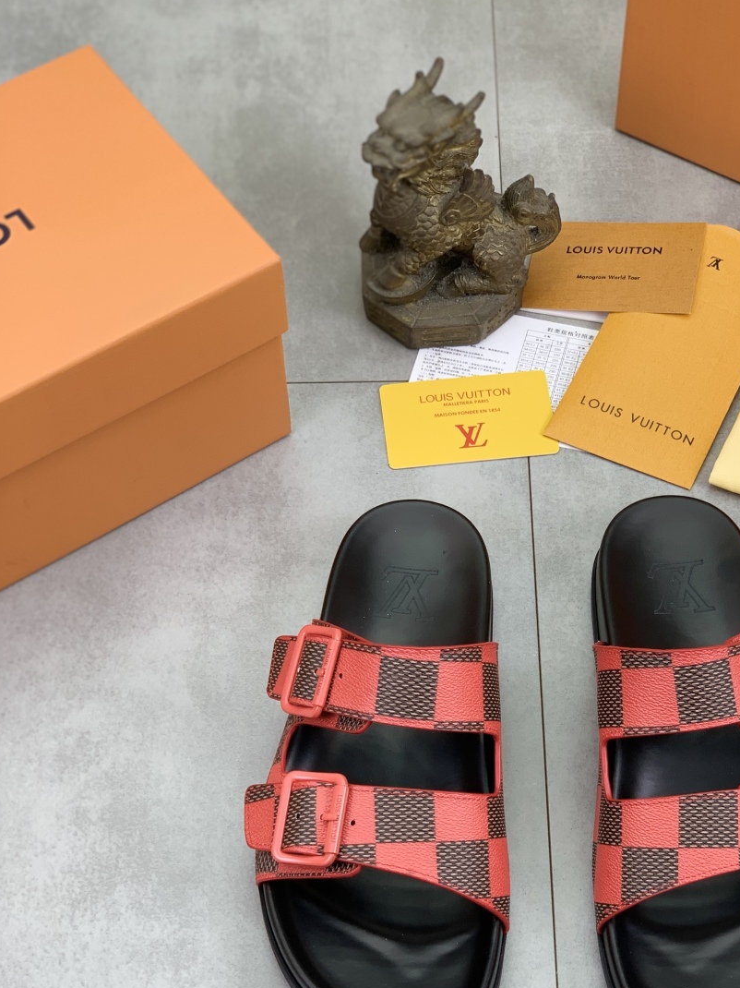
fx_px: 1996
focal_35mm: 70
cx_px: 494
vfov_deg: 27.6
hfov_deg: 20.9
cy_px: 660
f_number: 2.4
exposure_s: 1/100
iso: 25
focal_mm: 6
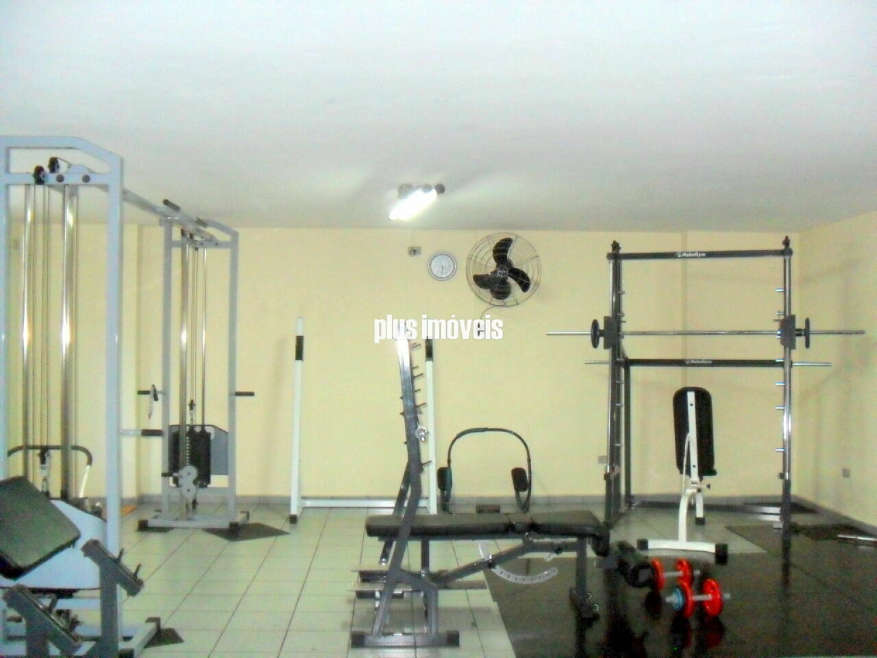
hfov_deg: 52.6
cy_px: 329
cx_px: 438
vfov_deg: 40.7
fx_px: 887
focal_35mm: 35
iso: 320
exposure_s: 1/45
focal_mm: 6.3
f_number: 3
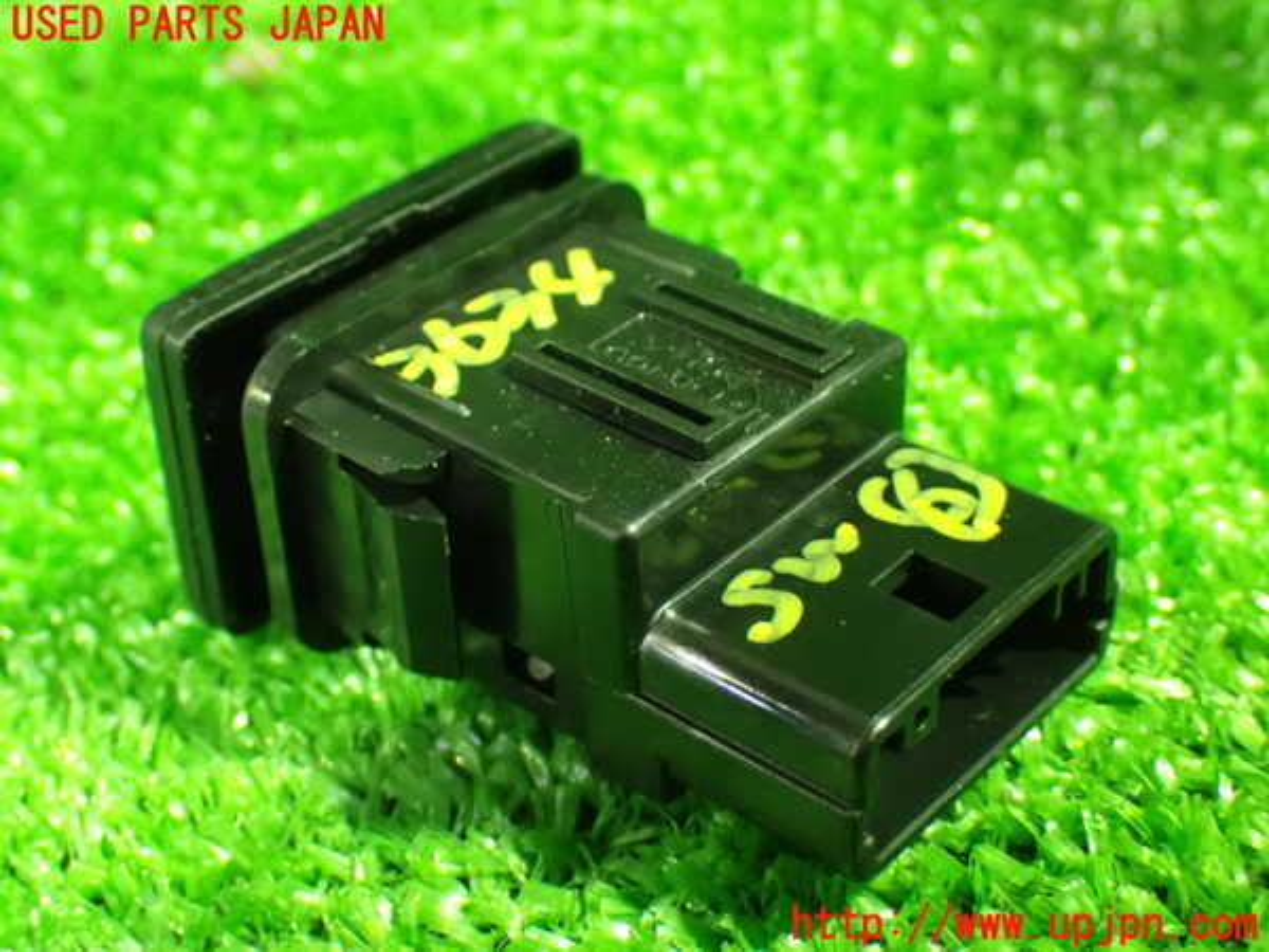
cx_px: 634
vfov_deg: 25.2
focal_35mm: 58
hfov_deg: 33.2
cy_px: 476
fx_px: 2126
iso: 1600
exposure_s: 1/10
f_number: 3.5
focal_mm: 10.35
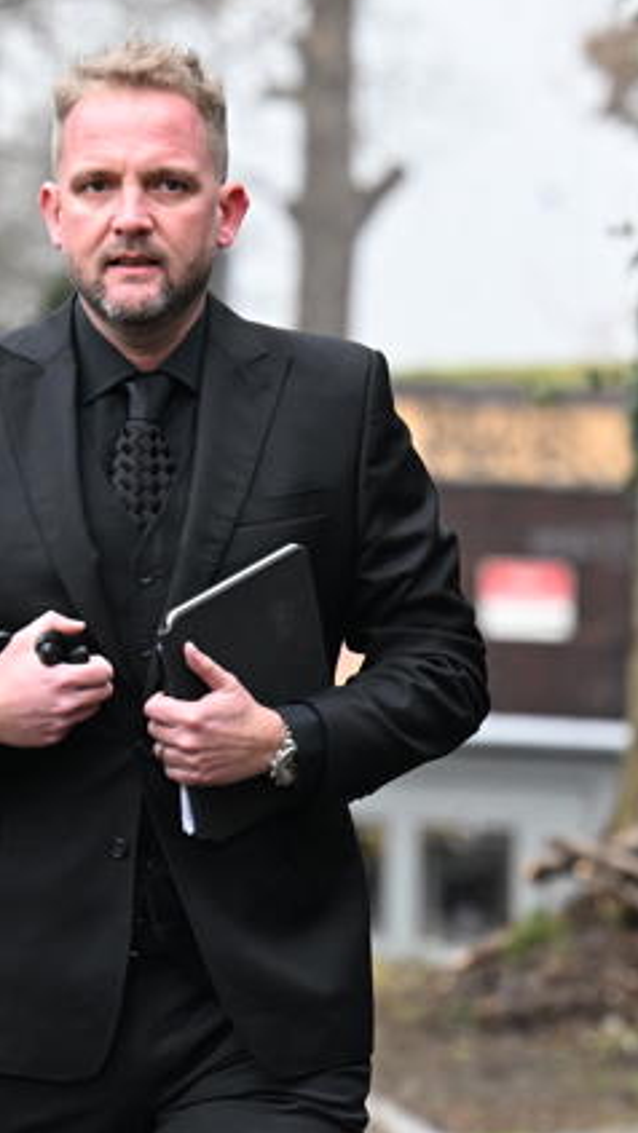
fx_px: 12328
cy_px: 573
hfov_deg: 3.0
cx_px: -21
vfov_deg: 5.3
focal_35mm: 410
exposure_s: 1/500
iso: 2000
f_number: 4.5
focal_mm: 160
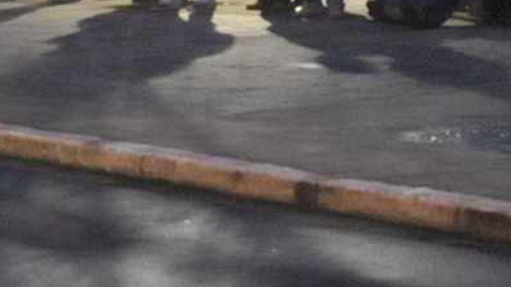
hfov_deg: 11.1
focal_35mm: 188
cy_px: -47
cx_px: -179
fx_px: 2546
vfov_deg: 6.4
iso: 3200
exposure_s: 1/6
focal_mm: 22
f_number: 3.8
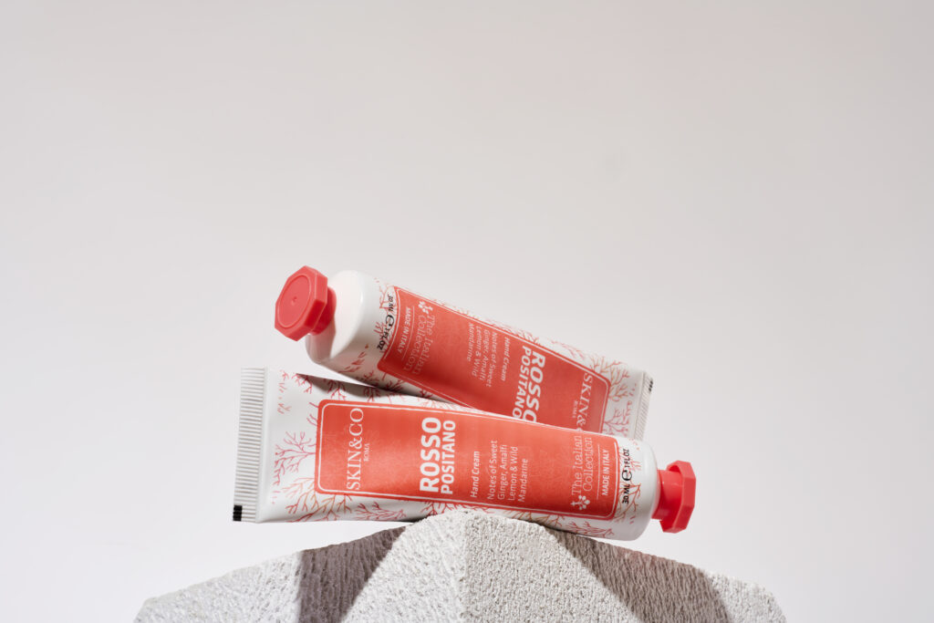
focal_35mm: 105
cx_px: 467
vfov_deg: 13.0
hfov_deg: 19.5
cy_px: 312
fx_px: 2724
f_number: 22
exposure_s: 1/160
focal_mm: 105
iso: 64
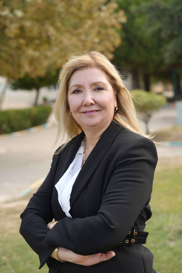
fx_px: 531
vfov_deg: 28.8
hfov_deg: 19.5
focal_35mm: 70
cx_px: 91
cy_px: 136
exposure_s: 1/160
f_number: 4
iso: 100
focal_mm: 70
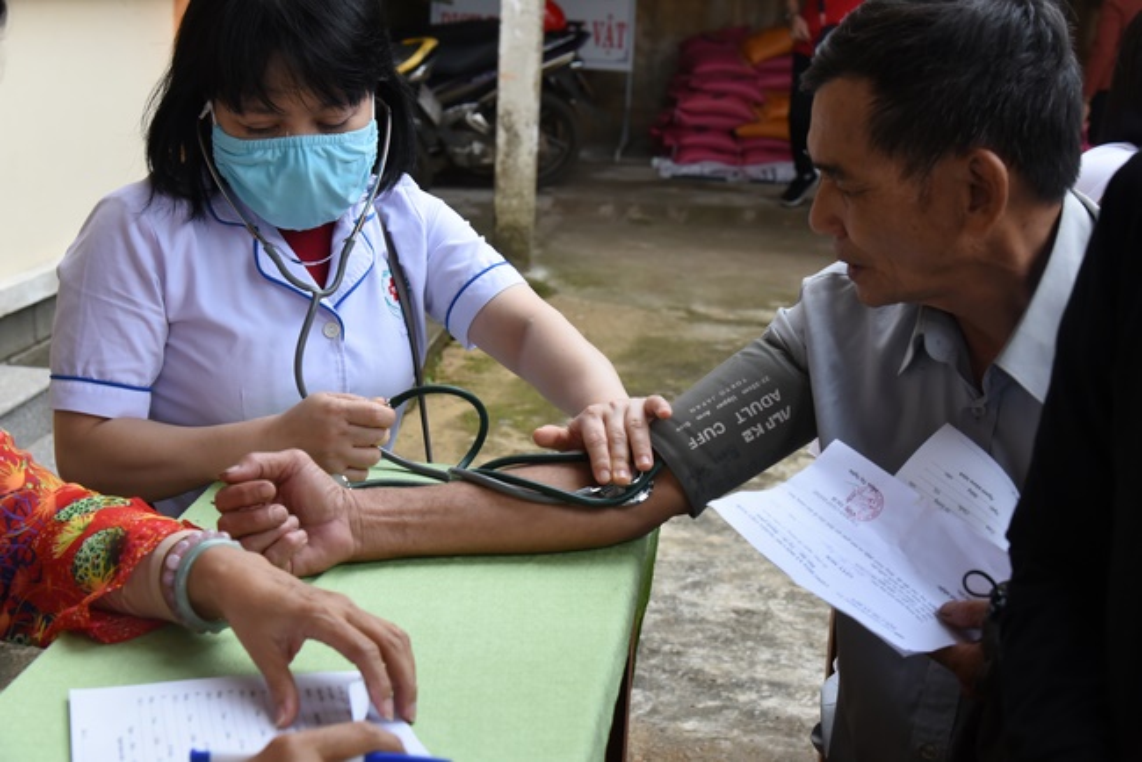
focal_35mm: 52
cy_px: 381
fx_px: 1650
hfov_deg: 38.2
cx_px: 571
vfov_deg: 26.0
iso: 1600
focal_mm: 52
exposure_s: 1/160
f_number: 6.3
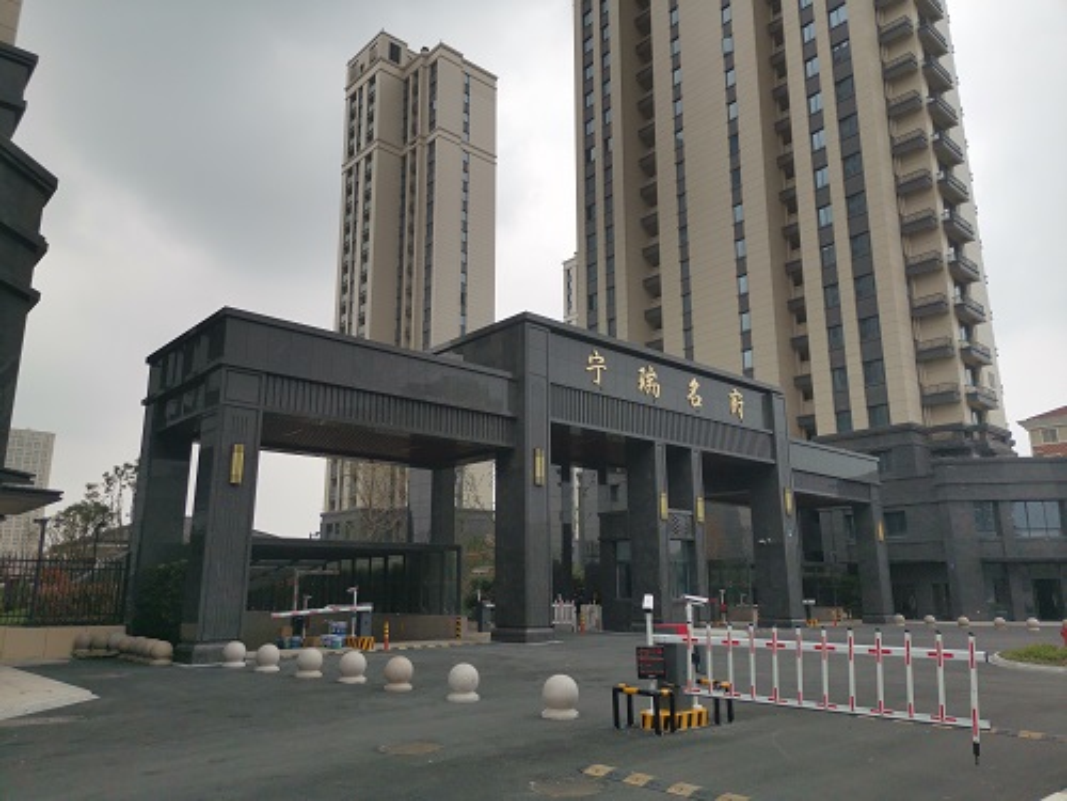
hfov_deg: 67.3
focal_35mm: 26
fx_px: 801
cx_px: 534
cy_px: 400
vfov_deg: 53.1
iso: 50
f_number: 1.8
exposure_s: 1/1520
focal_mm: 5.5
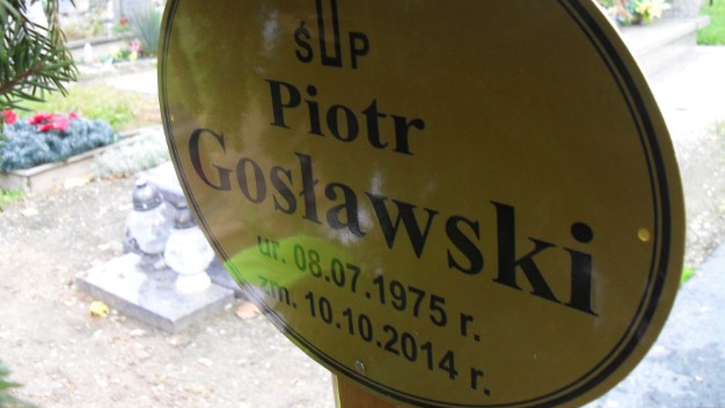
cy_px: 160
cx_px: 361
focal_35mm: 39
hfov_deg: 51.6
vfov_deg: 30.3
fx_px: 750
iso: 100
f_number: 3.2
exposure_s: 1/45
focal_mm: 6.3
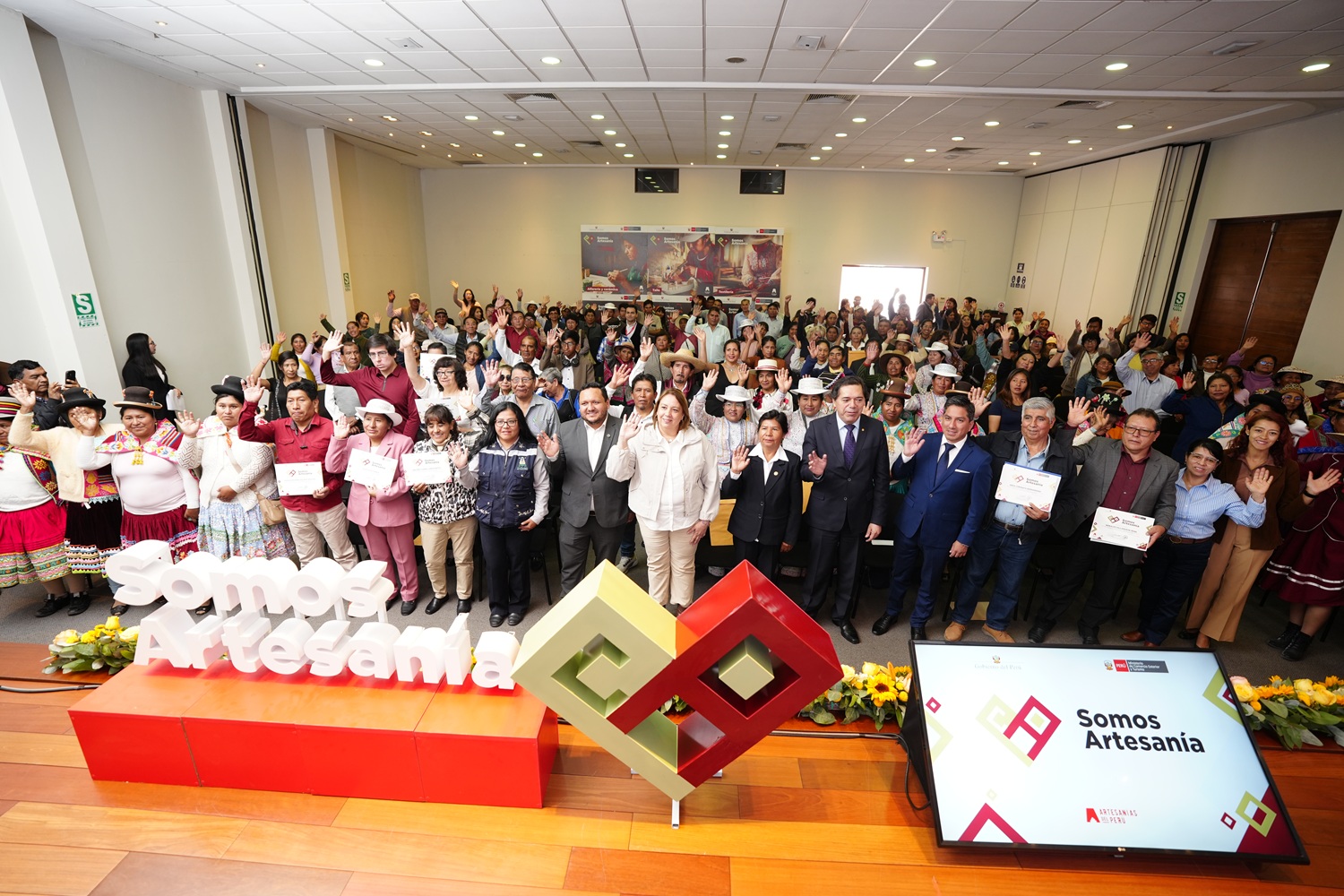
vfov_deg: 73.7
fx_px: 597
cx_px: 672
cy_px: 448
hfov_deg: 96.7
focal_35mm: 16
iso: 640
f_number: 2.8
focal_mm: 16
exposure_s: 1/80
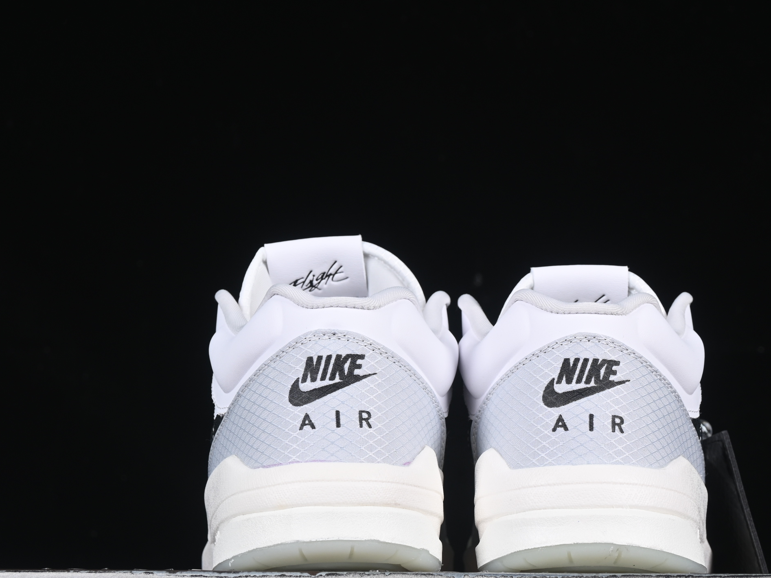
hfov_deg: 18.5
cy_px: 337
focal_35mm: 106
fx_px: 2361
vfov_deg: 14.0
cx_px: 450
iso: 160
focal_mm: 50
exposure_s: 1/80
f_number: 8
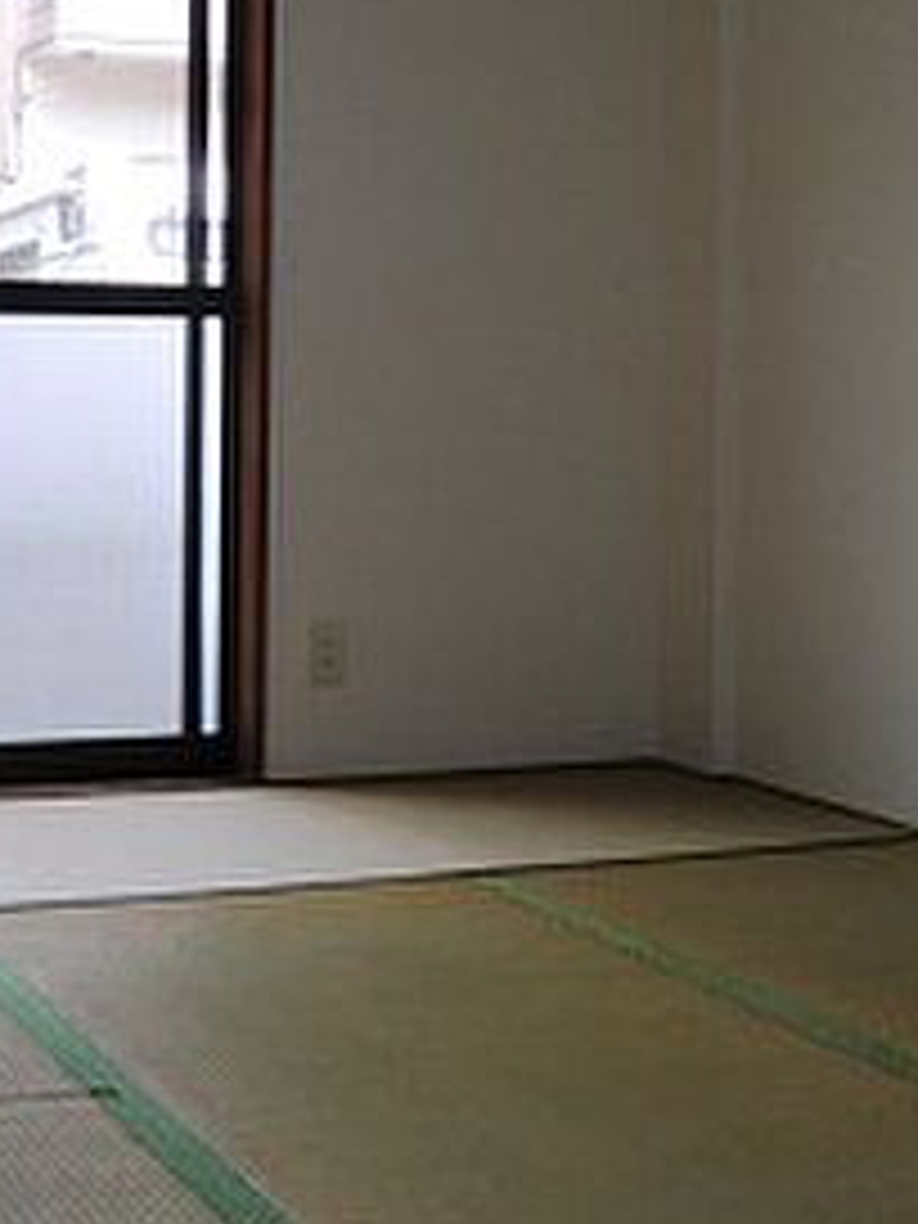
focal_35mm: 64
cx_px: 238
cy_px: 382
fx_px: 2263
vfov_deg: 30.0
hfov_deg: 22.7
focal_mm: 5.2
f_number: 3.5
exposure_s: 1/80
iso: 64
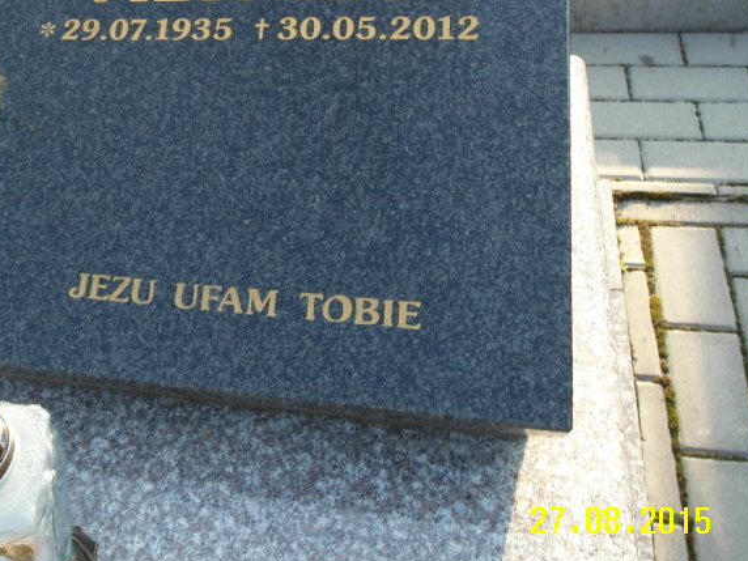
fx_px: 929
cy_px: 126
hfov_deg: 41.7
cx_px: 136
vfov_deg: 32.8
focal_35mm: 43
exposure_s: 1/125
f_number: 3.4
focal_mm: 5.2
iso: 80
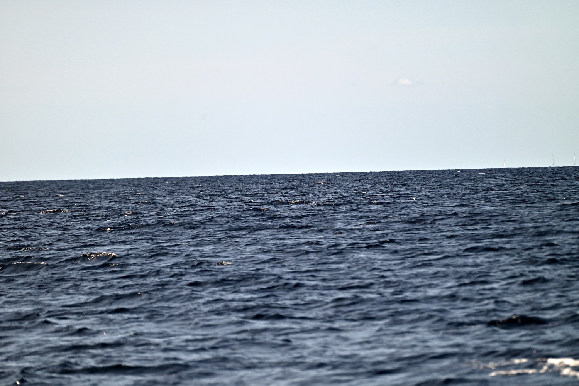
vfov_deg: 4.9
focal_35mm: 280
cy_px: 193
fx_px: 4504
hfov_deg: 7.4
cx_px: 290
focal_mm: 280
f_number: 5.6
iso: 250
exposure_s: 1/3200
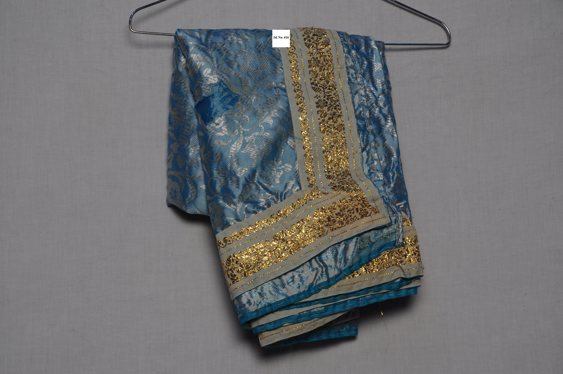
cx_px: 282
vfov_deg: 11.4
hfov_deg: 17.1
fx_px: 1874
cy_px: 187
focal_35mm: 120
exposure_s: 1/15
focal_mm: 80
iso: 400
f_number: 11
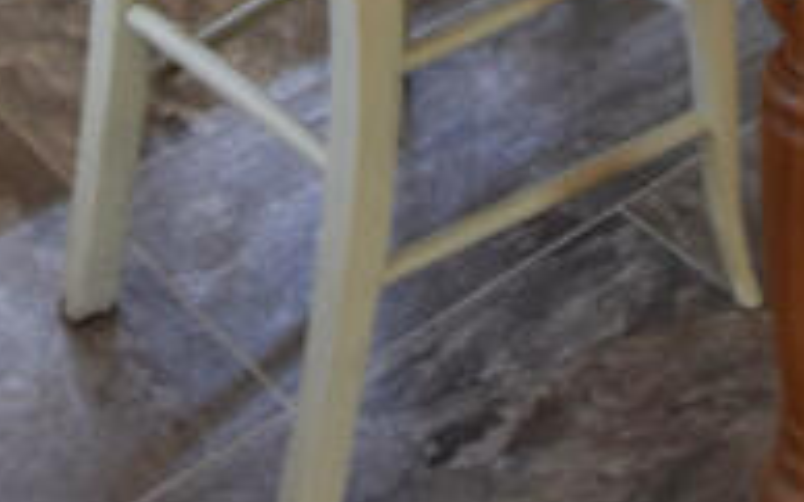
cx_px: 630
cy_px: -902
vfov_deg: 10.9
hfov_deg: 23.1
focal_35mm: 89
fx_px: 1942
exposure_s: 1/15
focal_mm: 11
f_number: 4.5
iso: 400
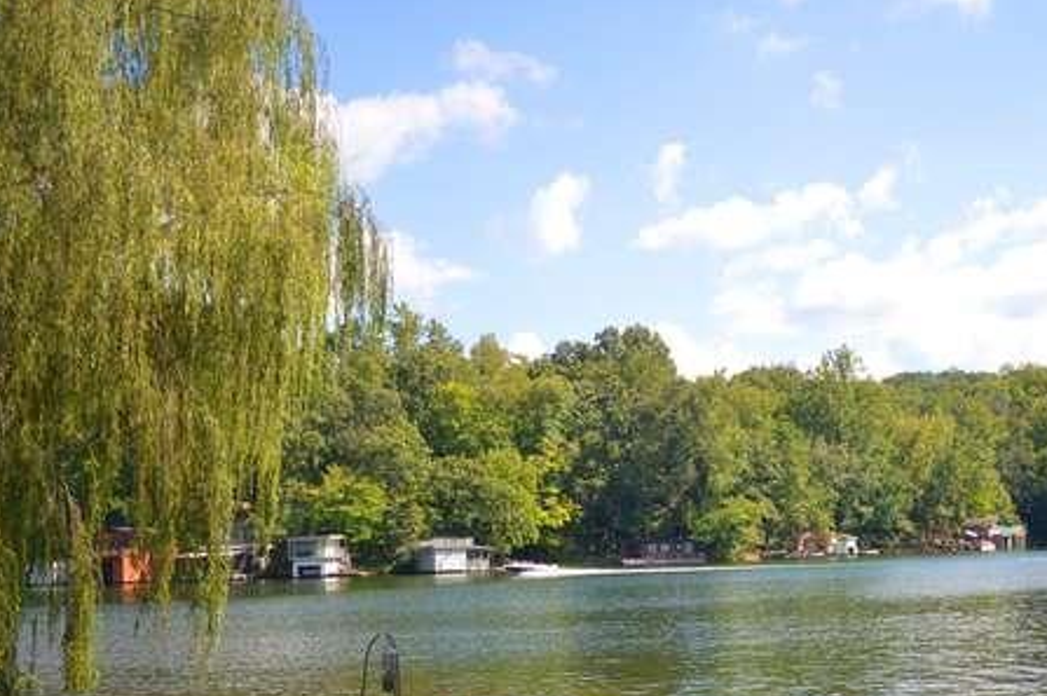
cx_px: 696
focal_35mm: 43
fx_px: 1249
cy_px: 476
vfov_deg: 30.8
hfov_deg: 44.8
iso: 100
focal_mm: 20
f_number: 6.3
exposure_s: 1/200
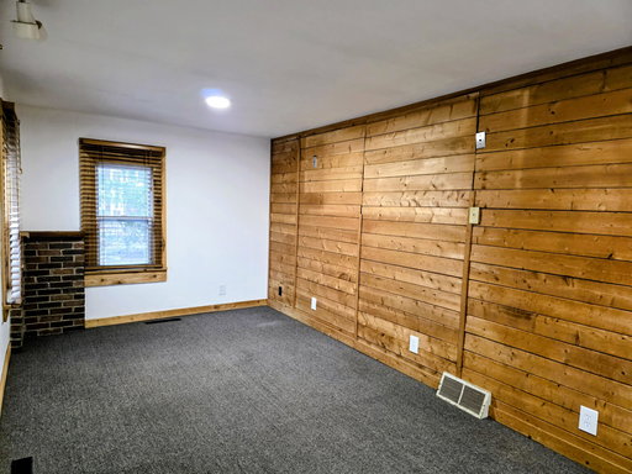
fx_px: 420
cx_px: 316
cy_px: 237
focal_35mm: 23
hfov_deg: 73.9
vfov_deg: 58.9
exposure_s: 1/120
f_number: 1.7
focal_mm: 6.3
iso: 800
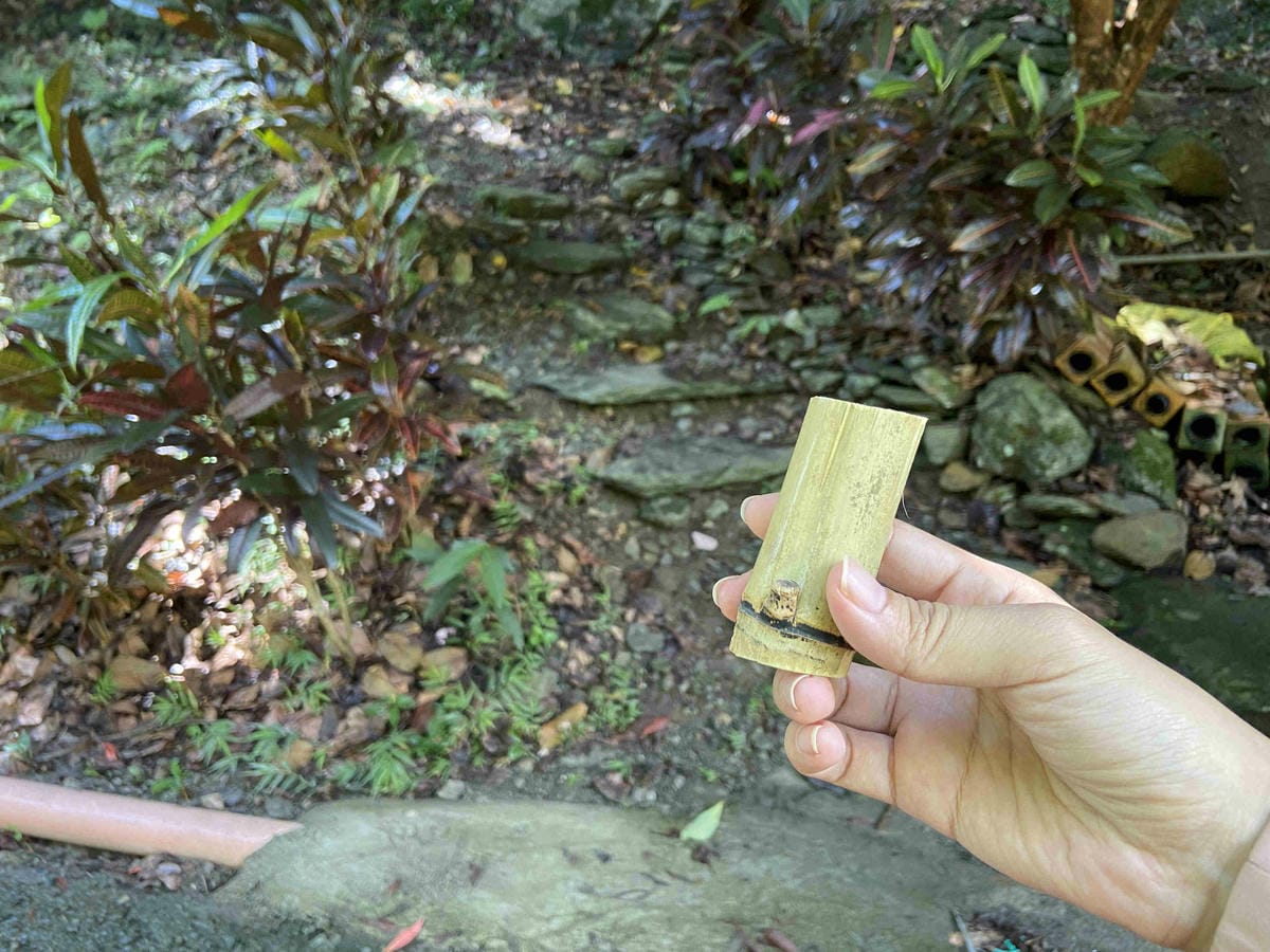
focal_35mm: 26
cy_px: 476
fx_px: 954
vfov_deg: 53.1
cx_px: 635
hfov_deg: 67.3
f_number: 1.8
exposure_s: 1/79
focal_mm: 4.25
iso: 125
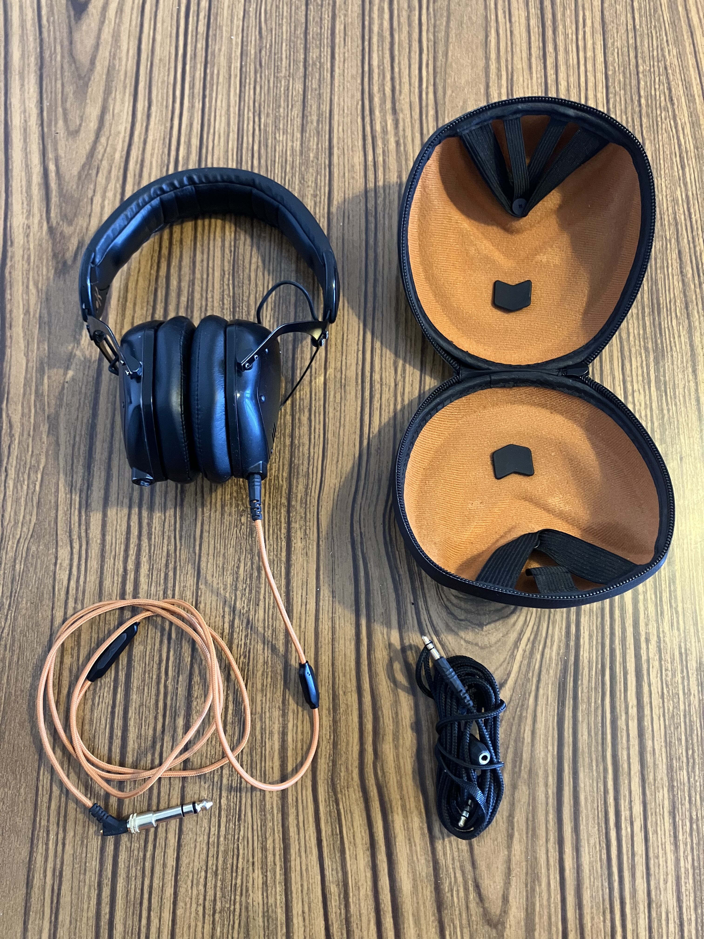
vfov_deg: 63.4
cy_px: 470
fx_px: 759
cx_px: 352
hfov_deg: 49.7
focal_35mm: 28
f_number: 1.8
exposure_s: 1/30
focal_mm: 3.99
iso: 500
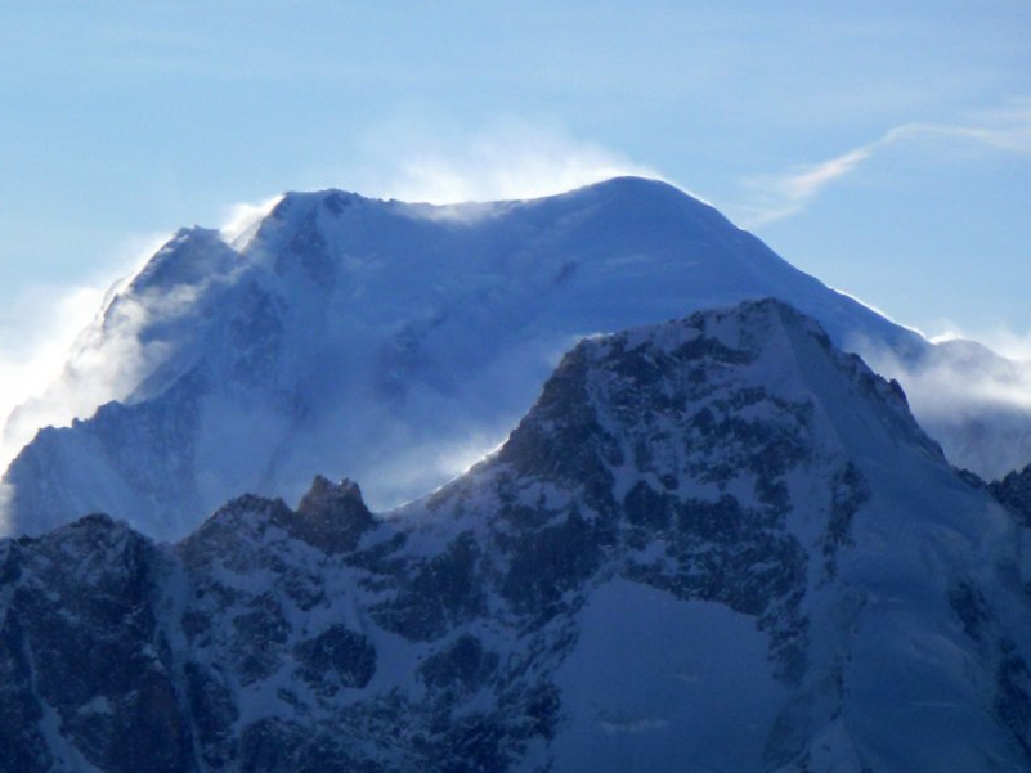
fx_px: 19184
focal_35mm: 644
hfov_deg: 3.1
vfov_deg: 2.3
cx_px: 499
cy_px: 386
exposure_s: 1/800
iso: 100
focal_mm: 68.8
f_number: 5.9
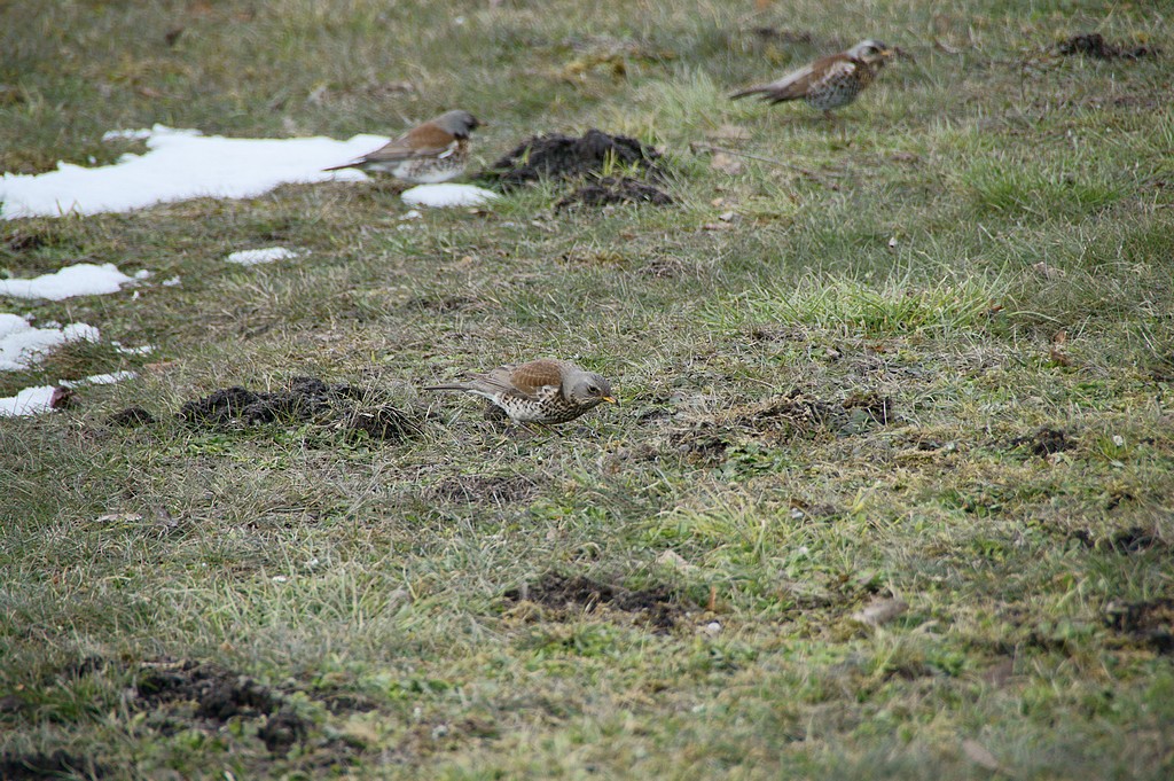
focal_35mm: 375
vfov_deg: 3.7
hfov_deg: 5.5
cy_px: 390
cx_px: 587
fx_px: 12219
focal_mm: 250
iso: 250
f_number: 6.3
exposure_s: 1/500
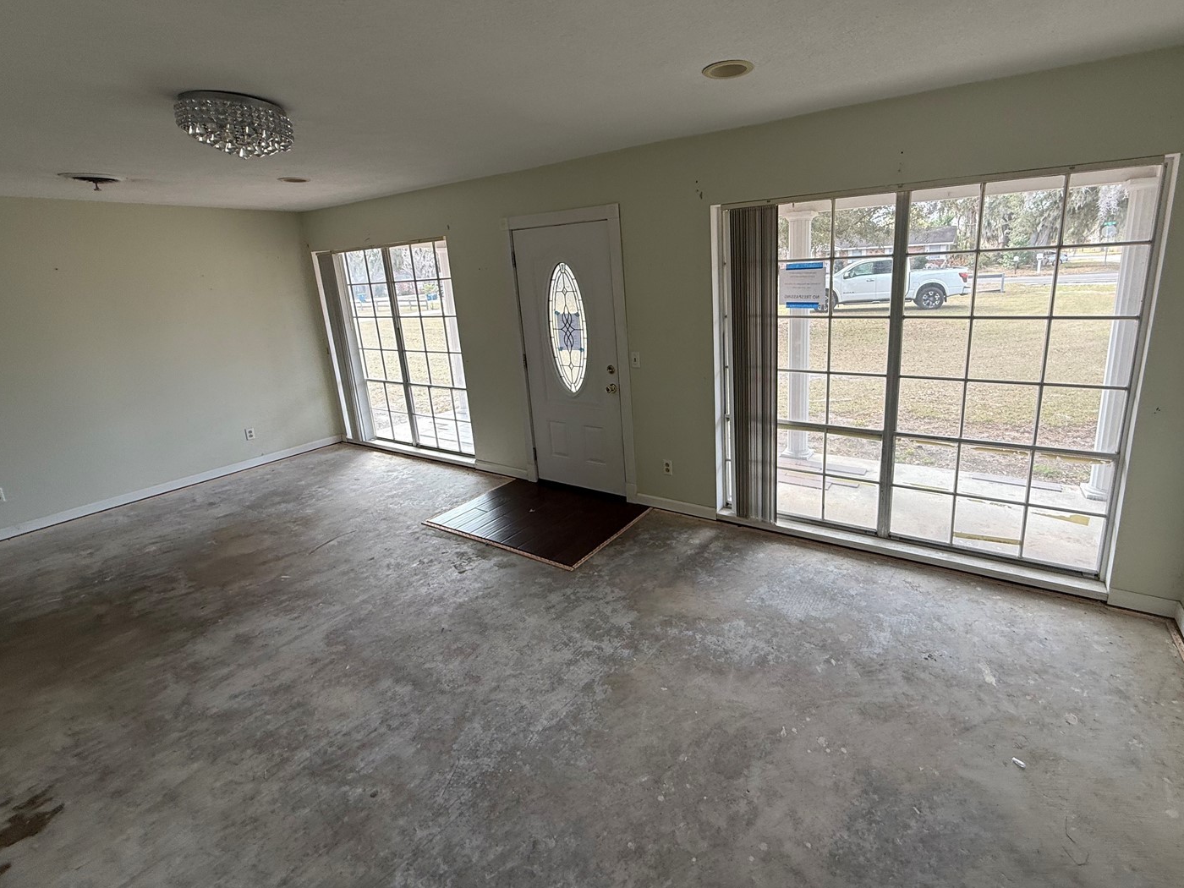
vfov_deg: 77.9
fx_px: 547
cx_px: 661
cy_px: 398
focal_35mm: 16
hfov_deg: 94.1
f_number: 2.2
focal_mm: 2.22
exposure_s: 1/157
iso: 50
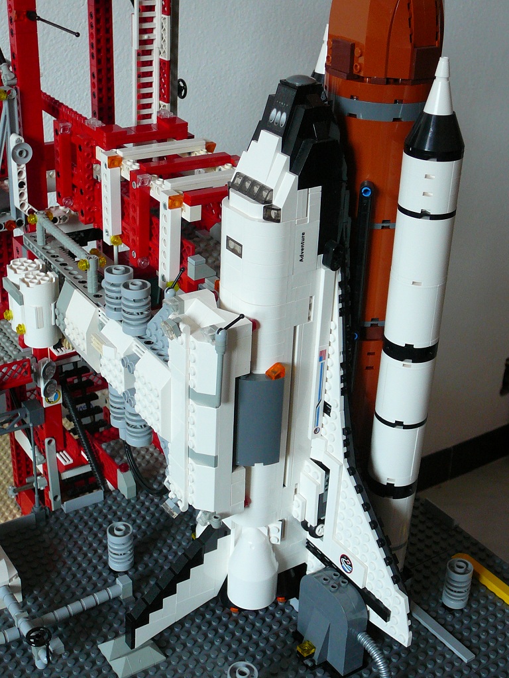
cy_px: 339
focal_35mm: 49
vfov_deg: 38.9
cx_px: 254
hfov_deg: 29.7
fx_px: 961
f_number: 3.4
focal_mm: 7.3
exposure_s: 1/25
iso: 200
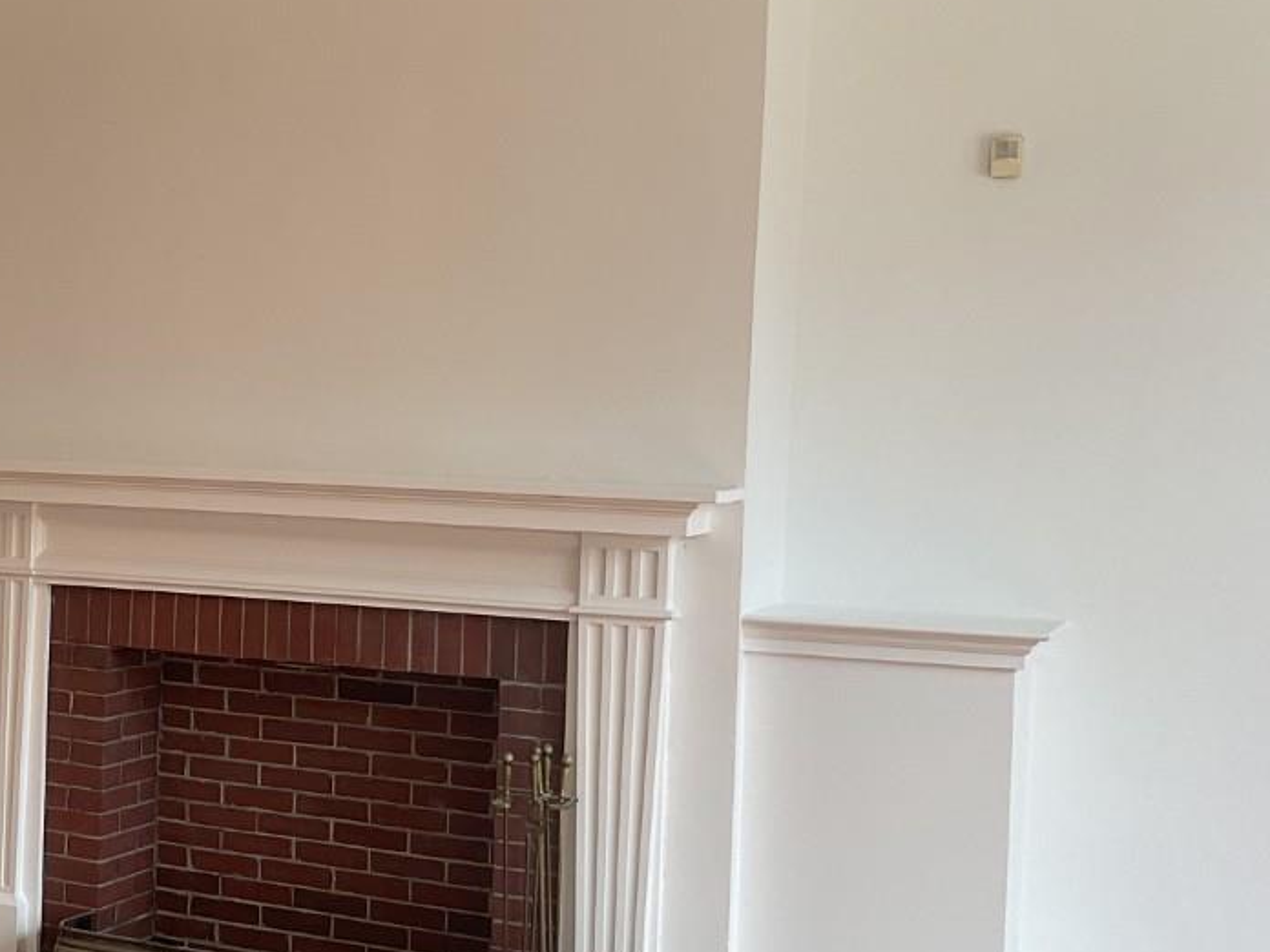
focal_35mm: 60
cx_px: 58
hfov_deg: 30.3
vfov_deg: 24.4
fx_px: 2201
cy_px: 520
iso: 50
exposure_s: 1/120
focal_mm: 3
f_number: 1.8
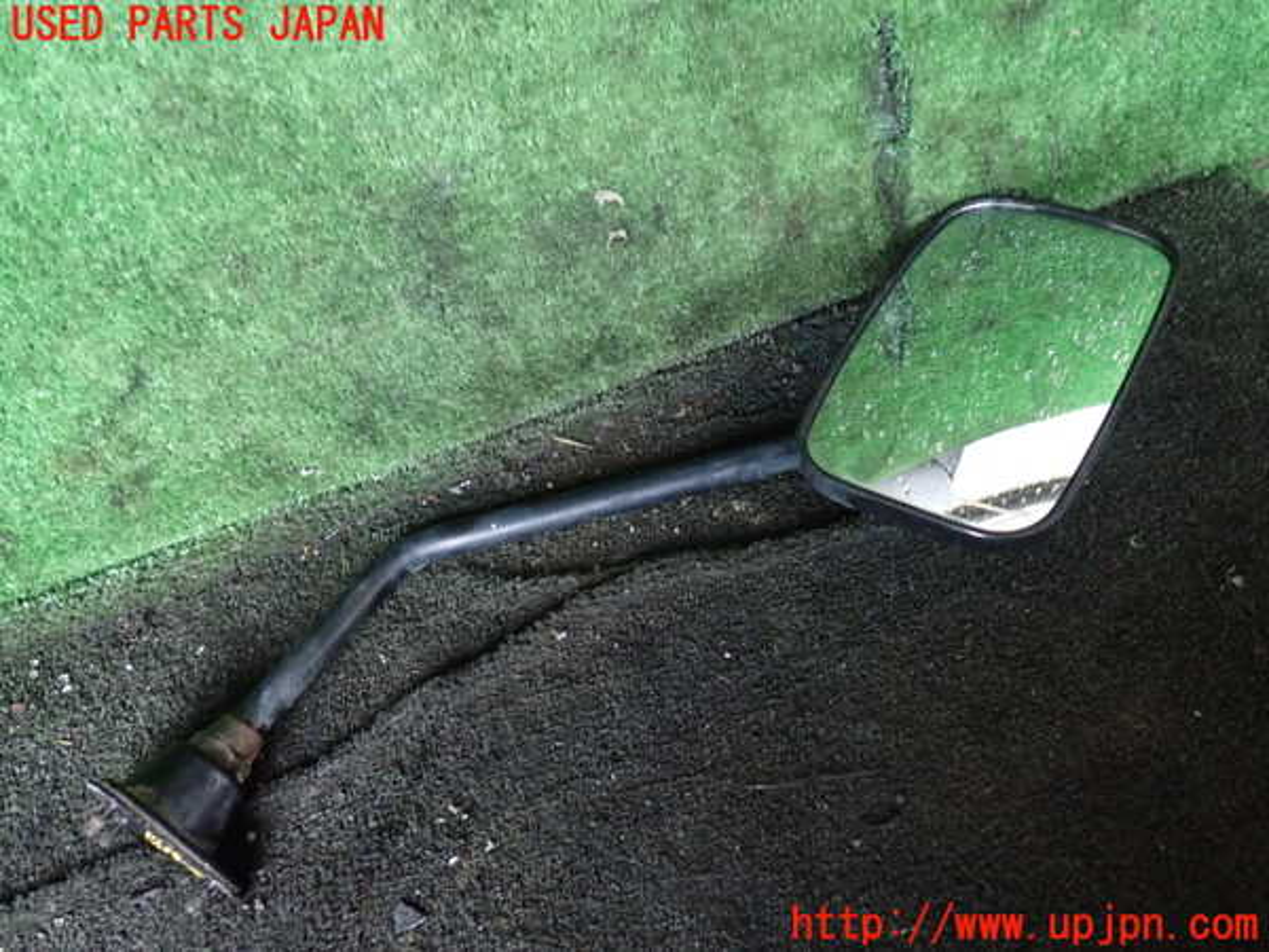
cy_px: 476
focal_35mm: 30
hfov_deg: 60.0
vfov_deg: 46.8
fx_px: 1100
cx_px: 634
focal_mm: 5.4
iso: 800
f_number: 2.3
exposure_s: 1/20
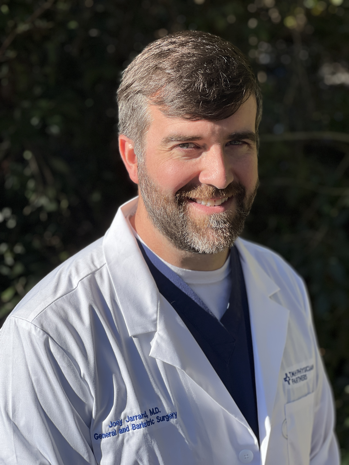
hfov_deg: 19.1
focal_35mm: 77
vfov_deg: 25.3
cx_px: 174
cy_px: 232
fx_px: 1035
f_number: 2.8
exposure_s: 1/490
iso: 32
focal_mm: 9
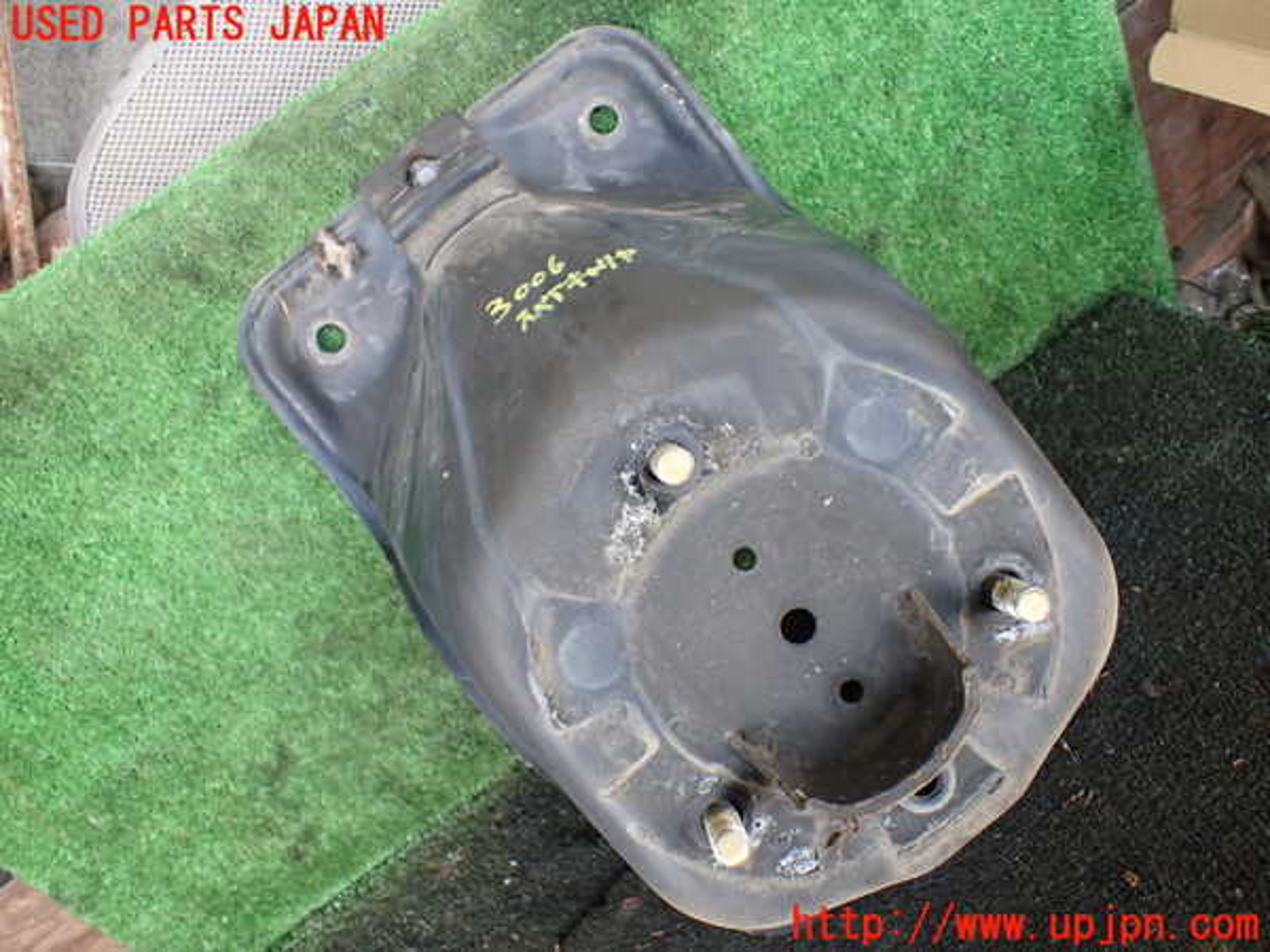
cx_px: 635
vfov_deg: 46.8
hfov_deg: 60.0
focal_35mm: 30
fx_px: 1101
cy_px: 476
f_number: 2.3
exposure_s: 1/125
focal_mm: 5.4
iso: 400
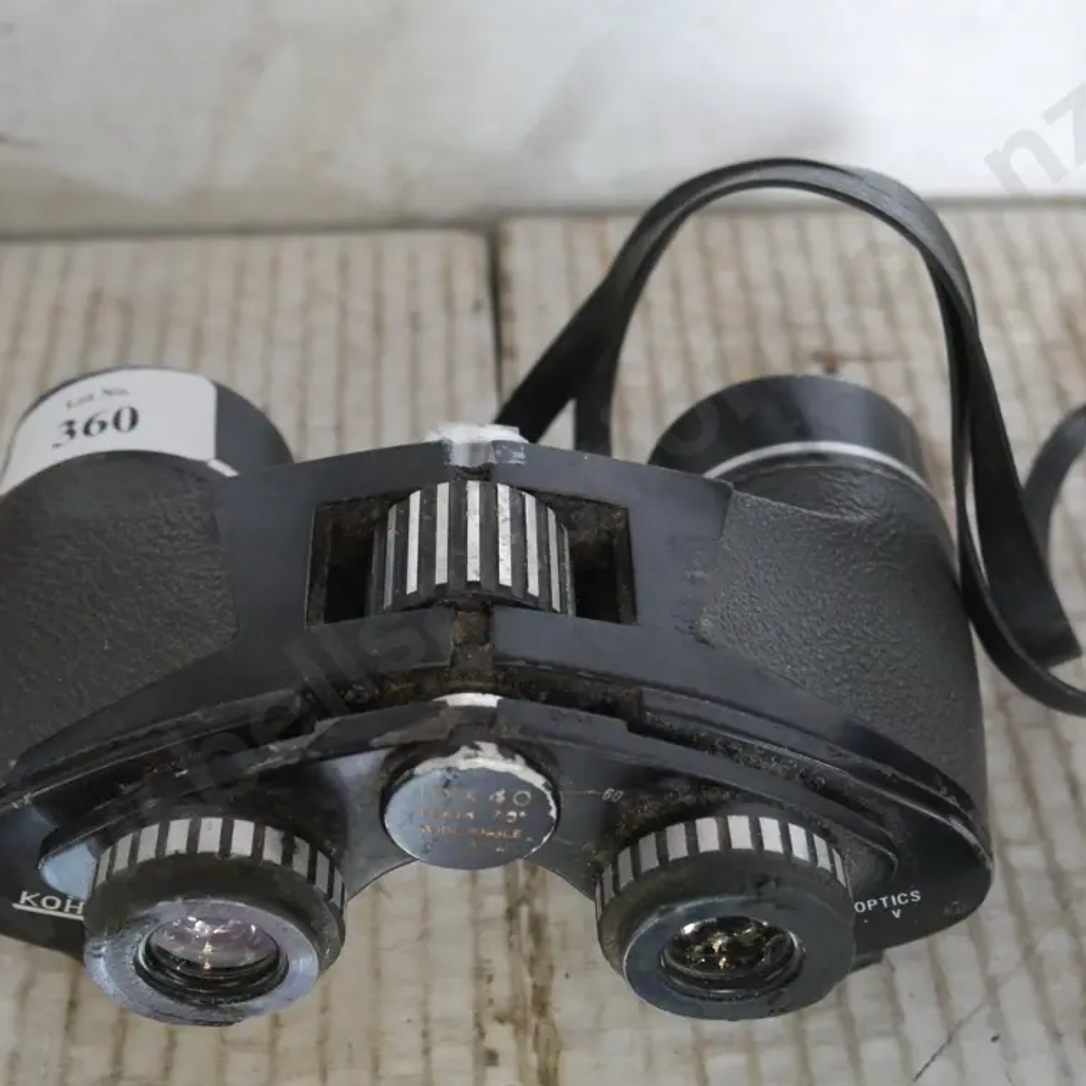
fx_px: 1704
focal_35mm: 48
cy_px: 550
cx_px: 512
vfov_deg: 35.4
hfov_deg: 35.3
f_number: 4.5
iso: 3200
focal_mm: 20
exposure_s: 1/30
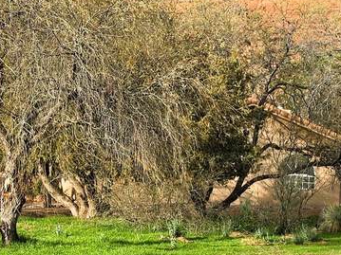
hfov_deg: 23.8
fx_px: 808
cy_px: 170
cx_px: 209
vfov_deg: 17.9
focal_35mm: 82
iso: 12
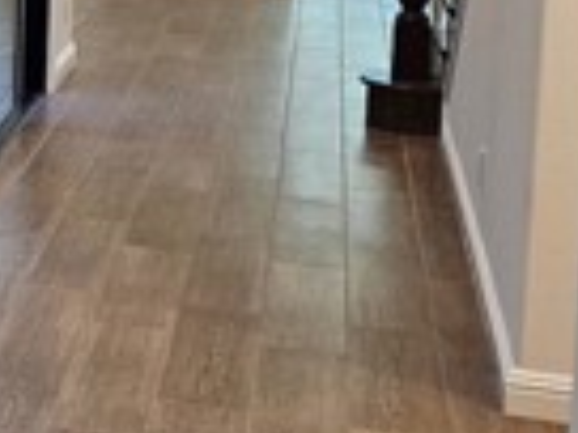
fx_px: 1803
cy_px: -51
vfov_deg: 13.4
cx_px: -514
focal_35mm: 108
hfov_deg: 15.3
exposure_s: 1/120
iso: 250
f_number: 1.8
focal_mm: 5.4
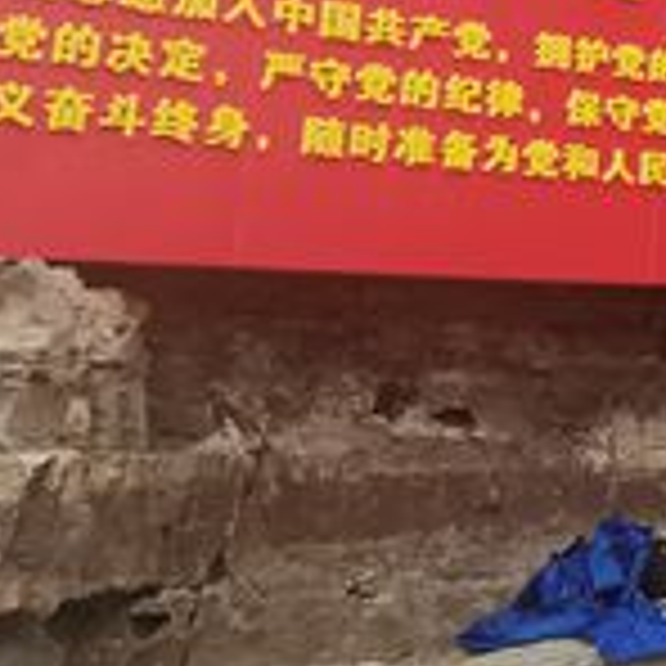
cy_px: -99
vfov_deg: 20.2
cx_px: 1458
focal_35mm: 81
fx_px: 1763
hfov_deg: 15.4
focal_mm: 2.26
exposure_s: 1/253
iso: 50
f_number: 2.2
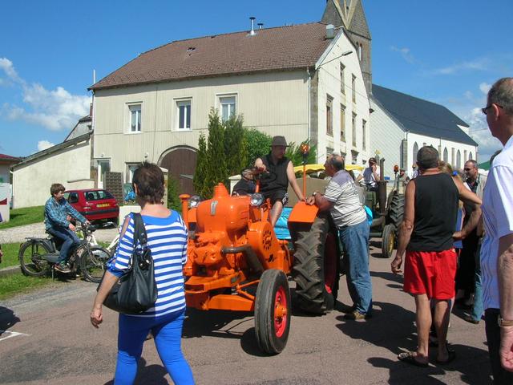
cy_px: 192
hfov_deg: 52.6
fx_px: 519
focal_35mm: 35
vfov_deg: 40.7
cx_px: 256
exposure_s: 1/390
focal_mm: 5.8
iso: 50
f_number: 5.6
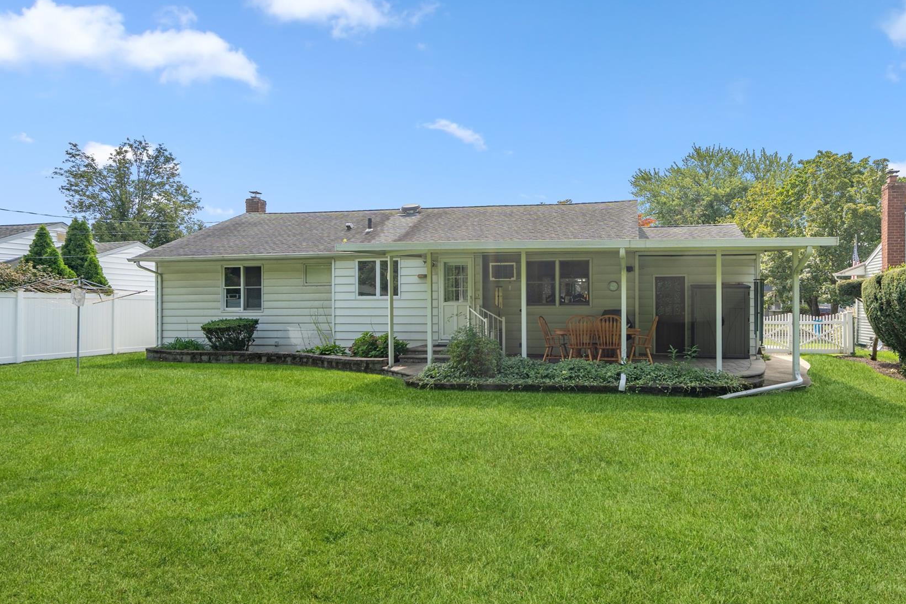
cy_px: 305
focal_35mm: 20
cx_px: 548
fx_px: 503
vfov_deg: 61.9
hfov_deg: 82.9
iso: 125
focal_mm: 16
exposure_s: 1/200
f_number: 6.3
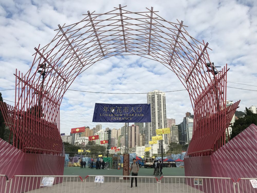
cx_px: 128
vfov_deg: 49.7
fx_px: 208
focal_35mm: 28
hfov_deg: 63.4
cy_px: 96
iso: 20
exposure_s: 1/2227
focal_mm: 3.99
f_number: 1.8
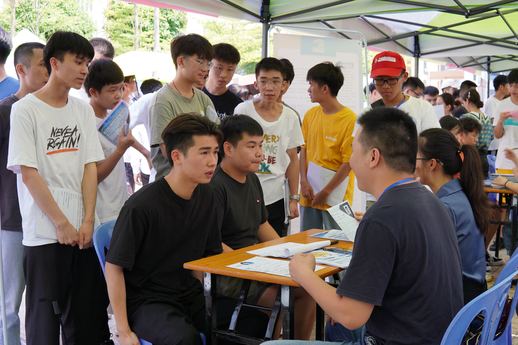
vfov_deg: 29.9
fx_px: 647
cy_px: 172
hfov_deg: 43.6
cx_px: 259
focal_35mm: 45
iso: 160
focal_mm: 30
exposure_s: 1/80
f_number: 6.3
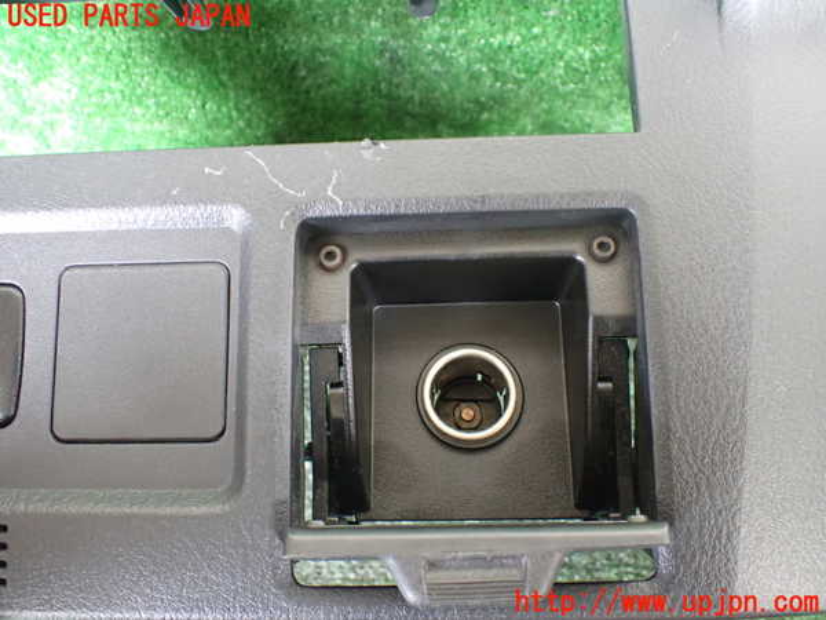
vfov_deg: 46.8
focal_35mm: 30
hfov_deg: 60.0
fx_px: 716
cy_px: 310
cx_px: 413
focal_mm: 5.4
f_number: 2.3
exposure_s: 1/30
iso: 800
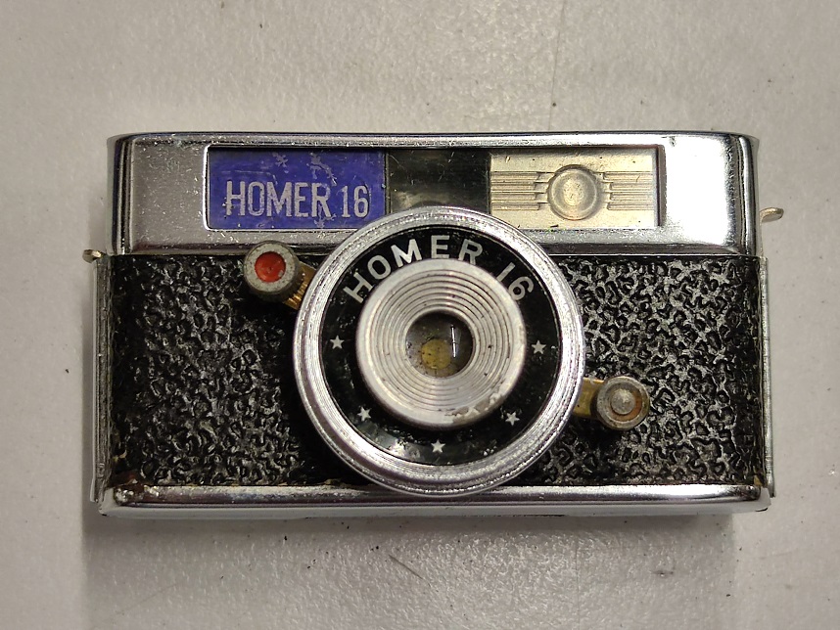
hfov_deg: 21.3
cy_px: 315
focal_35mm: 92
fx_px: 2233
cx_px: 420
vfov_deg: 16.1
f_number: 1.69
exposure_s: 1/50
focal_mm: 6.72
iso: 169
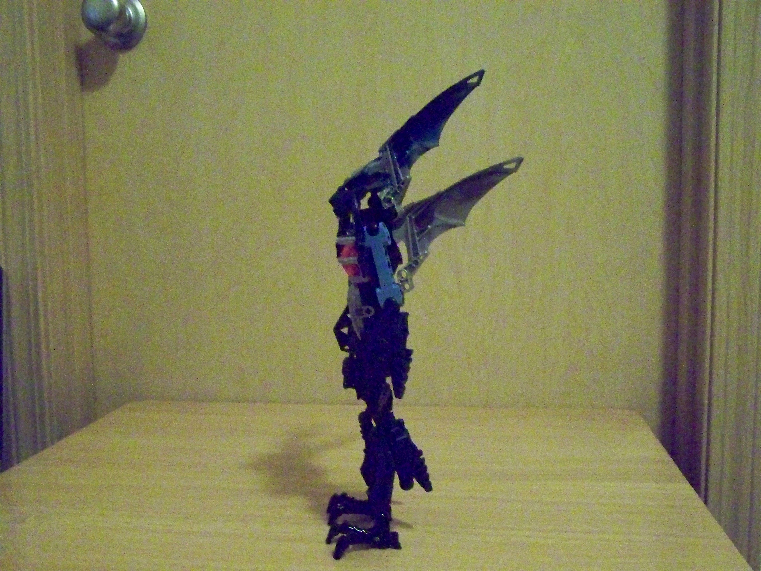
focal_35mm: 38
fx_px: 835
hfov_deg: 49.0
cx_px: 380
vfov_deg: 37.7
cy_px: 286
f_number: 2.8
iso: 1600
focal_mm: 6.3
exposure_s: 1/30
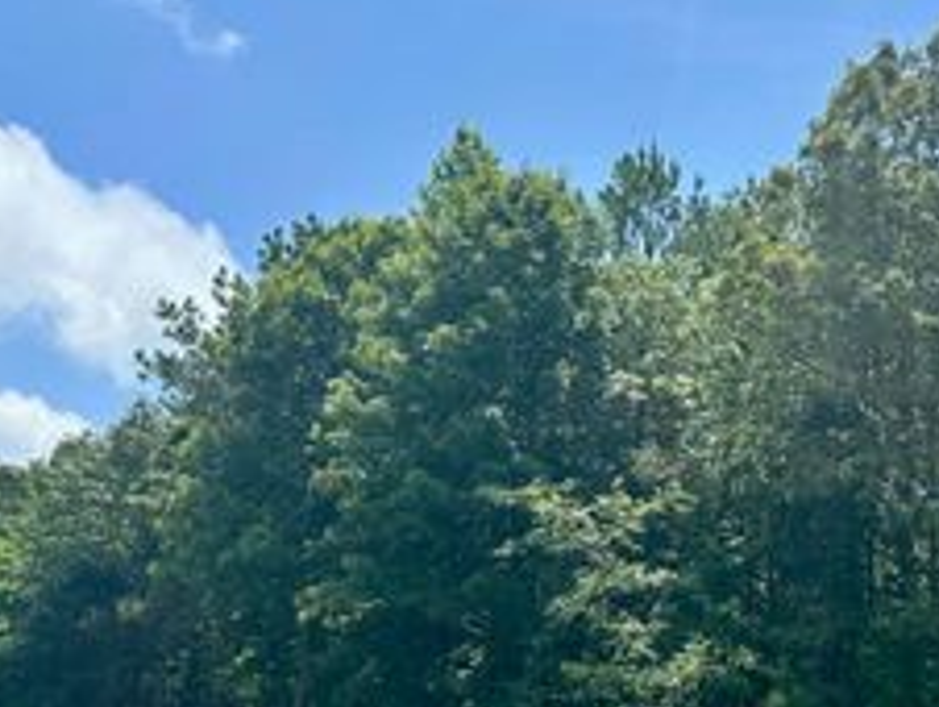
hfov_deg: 33.2
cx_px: 935
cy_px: 493
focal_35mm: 53
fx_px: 1439
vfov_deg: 27.3
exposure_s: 1/3247
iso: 80
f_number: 1.78
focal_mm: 6.86
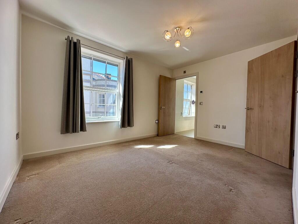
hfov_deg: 102.1
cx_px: 149
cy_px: 112
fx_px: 121
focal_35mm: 14
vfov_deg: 85.7
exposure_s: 1/138
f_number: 2.2
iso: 40
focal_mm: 2.22
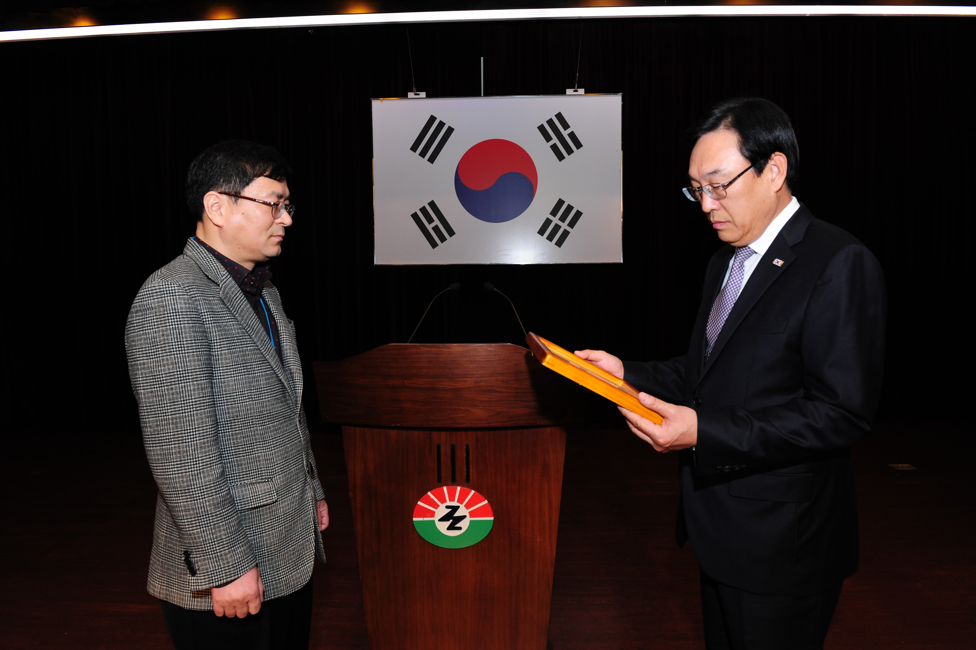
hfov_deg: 73.7
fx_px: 651
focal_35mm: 24
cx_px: 488
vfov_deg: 53.1
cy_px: 325
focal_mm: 24
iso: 800
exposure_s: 1/125
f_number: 8
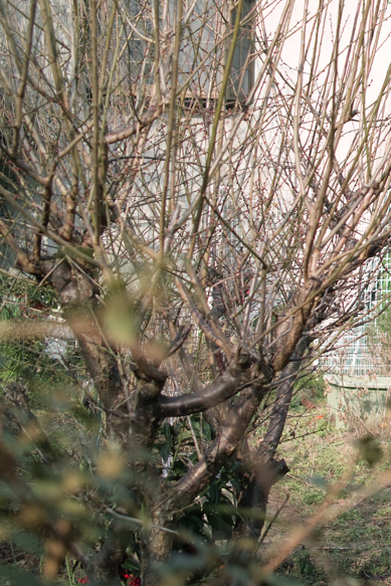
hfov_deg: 17.7
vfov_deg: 28.1
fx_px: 1172
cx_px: 511
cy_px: 275
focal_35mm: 72
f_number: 2.8
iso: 100
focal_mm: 24.2
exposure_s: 1/640
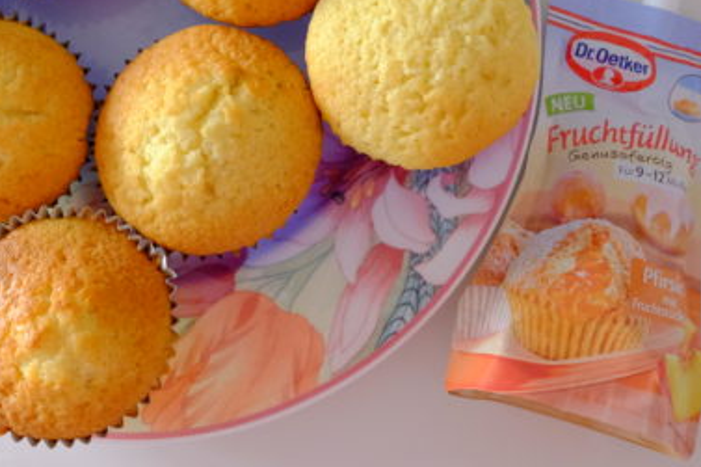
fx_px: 1070
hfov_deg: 36.2
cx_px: 314
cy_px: 50
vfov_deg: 23.9
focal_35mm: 55
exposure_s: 1/125
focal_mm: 18
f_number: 2.8
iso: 2500
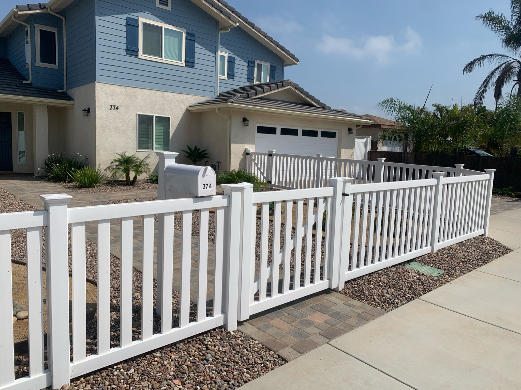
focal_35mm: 26
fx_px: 391
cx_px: 260
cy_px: 195
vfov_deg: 53.0
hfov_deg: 67.3
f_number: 1.8
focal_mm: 4.25
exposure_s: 1/5714
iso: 25
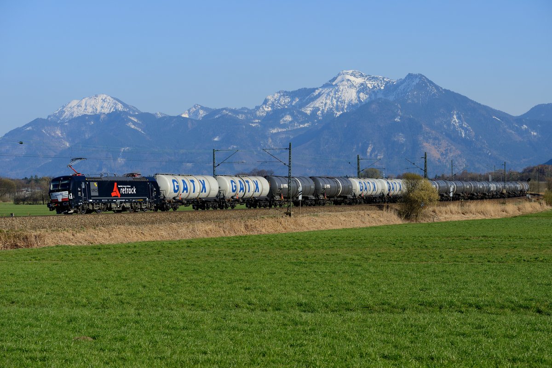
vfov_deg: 15.2
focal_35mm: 90
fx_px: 1380
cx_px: 276
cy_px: 184
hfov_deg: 22.6
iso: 200
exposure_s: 1/1600
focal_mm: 90
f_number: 6.3
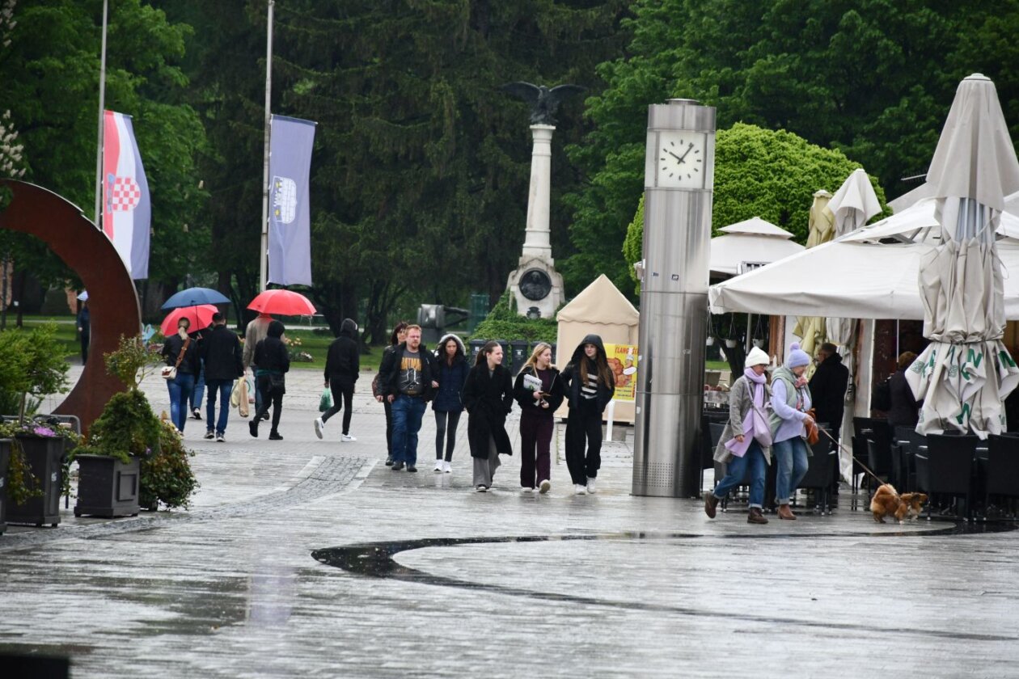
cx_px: 510
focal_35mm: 210
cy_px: 340
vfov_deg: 6.5
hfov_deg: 9.8
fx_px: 5944
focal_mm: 140
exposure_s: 1/400
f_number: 5.6
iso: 800
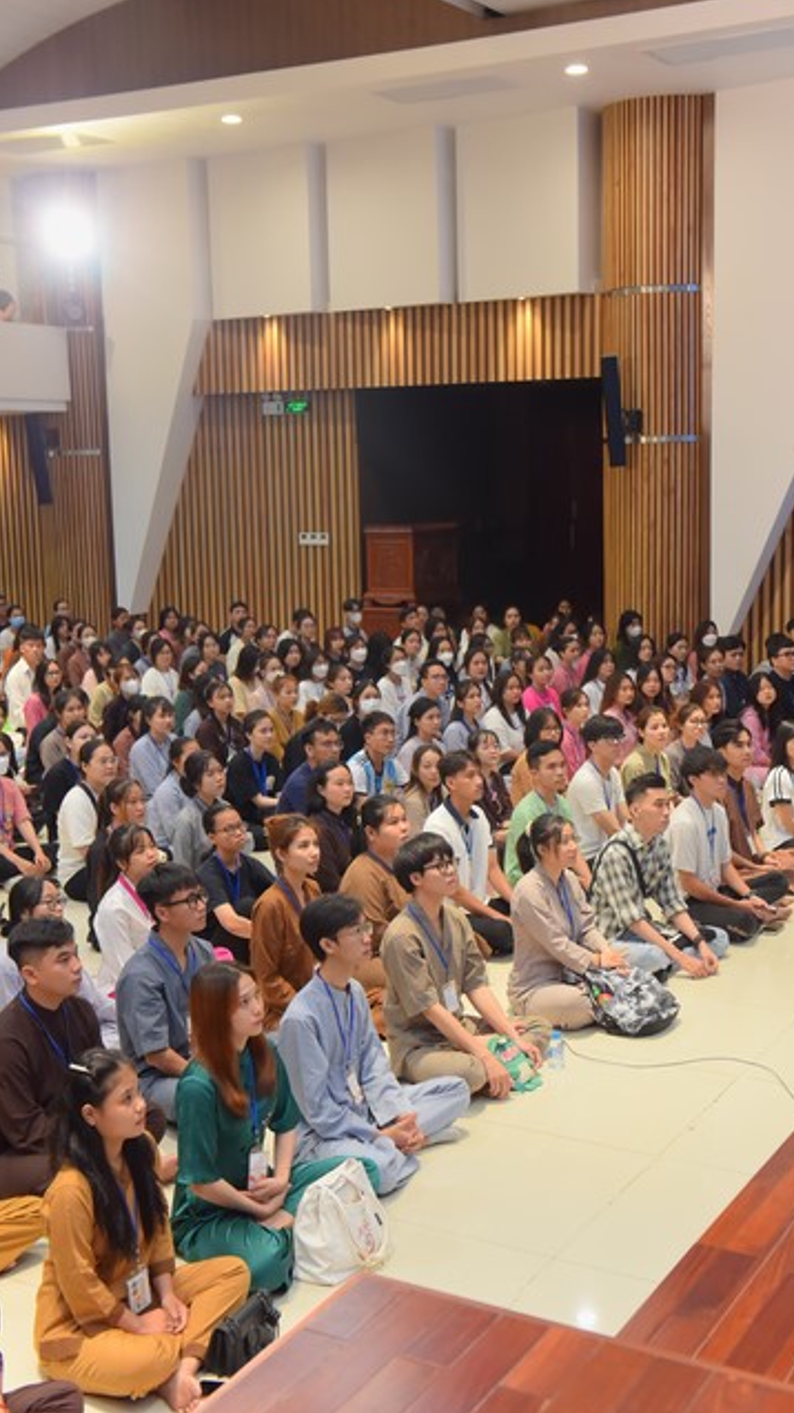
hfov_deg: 25.4
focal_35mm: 47
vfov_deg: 43.7
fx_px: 1760
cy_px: 703
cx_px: 436
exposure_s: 1/80
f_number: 4.5
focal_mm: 44
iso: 1250
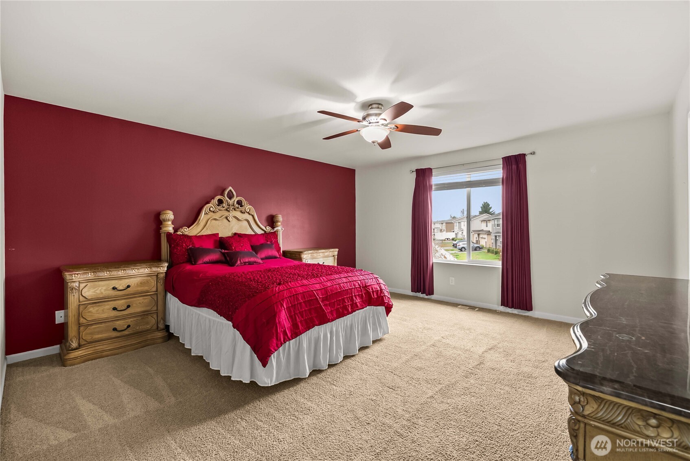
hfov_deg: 104.2
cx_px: 345
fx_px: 268
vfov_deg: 81.3
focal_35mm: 14
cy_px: 230
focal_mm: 14
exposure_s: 1/2
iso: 1000
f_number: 7.1
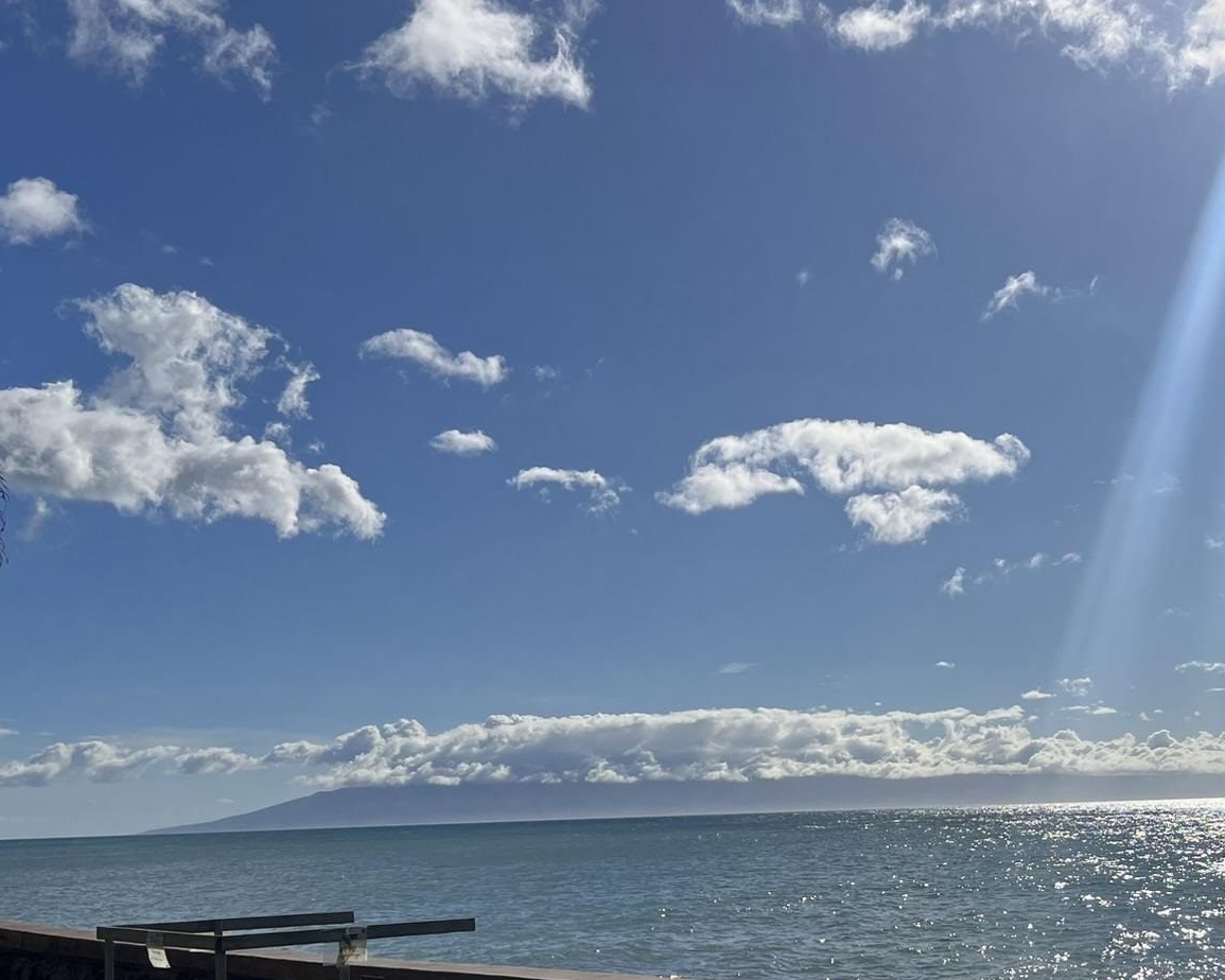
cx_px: 757
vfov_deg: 32.7
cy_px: 755
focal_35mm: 45
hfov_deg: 40.9
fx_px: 1631
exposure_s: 1/13333
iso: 50
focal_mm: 5.1
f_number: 1.6
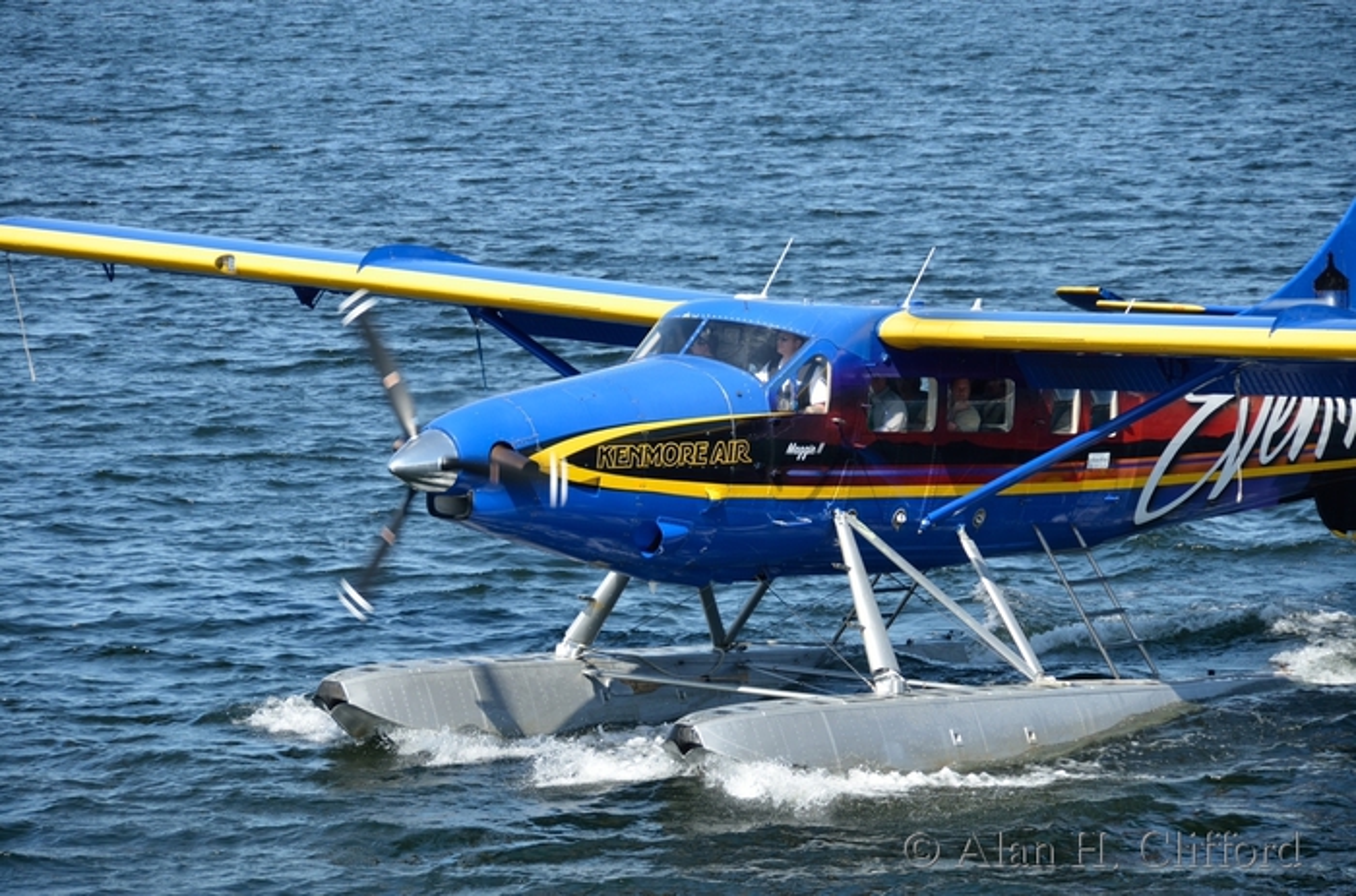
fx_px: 6312
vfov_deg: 8.1
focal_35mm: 168
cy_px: 448
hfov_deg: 12.3
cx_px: 678
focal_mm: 112
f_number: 5.3
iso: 160
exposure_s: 1/500
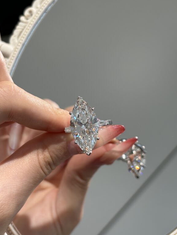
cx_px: 90
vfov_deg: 35.5
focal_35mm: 54
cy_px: 115
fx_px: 368
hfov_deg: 27.0
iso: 25
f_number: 1.6
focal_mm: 5.96
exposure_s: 1/121
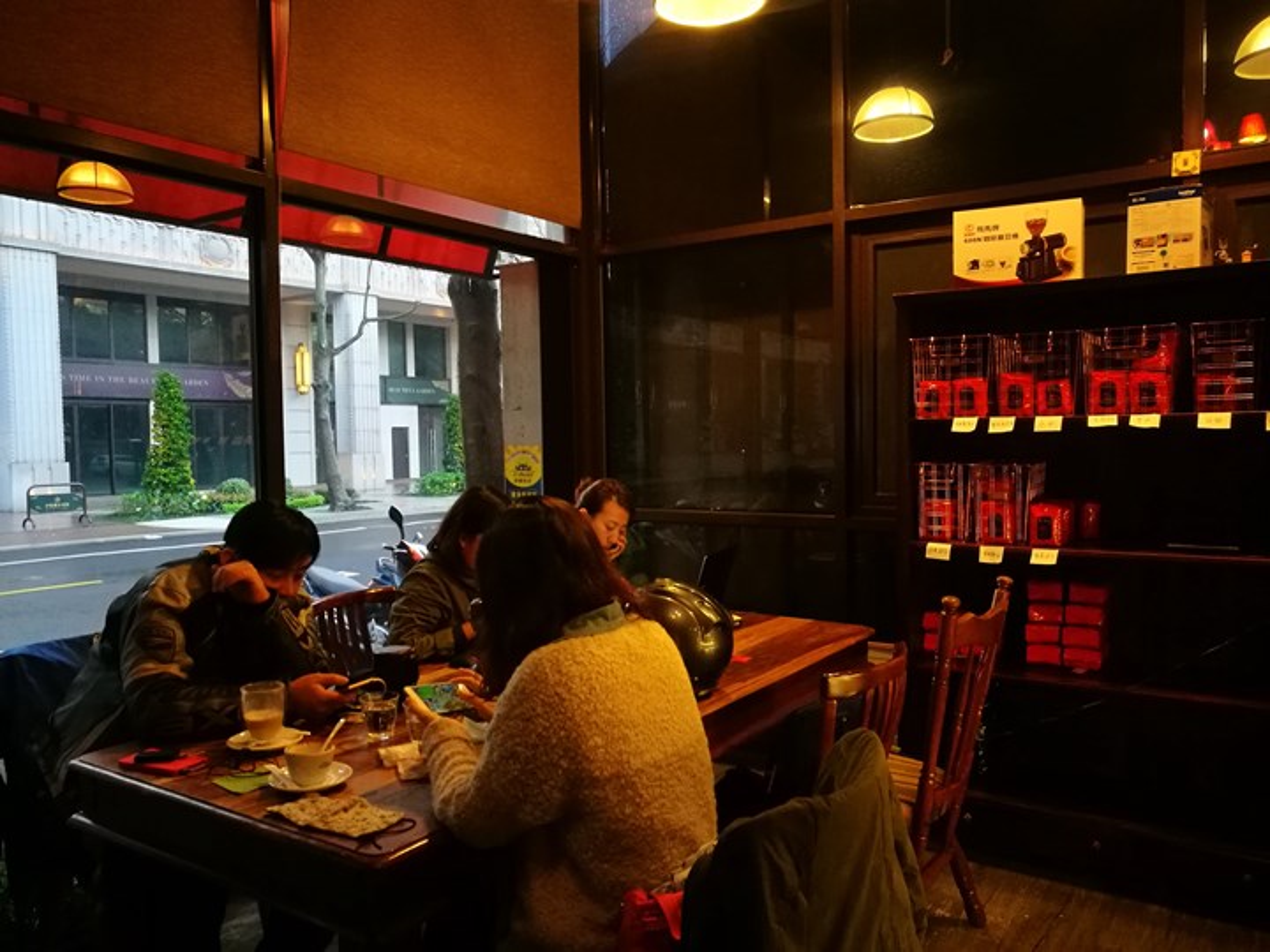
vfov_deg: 51.4
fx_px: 991
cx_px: 635
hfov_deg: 65.3
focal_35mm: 27
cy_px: 476
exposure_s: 1/24
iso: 500
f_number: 2.2
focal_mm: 4.5
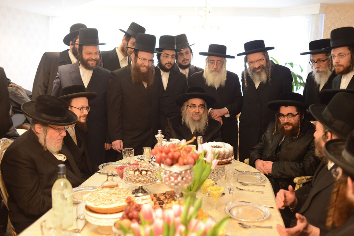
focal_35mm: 35
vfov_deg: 37.9
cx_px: 177
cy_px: 118
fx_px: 344
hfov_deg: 54.4
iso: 2000
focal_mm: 35
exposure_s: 1/80
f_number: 3.2
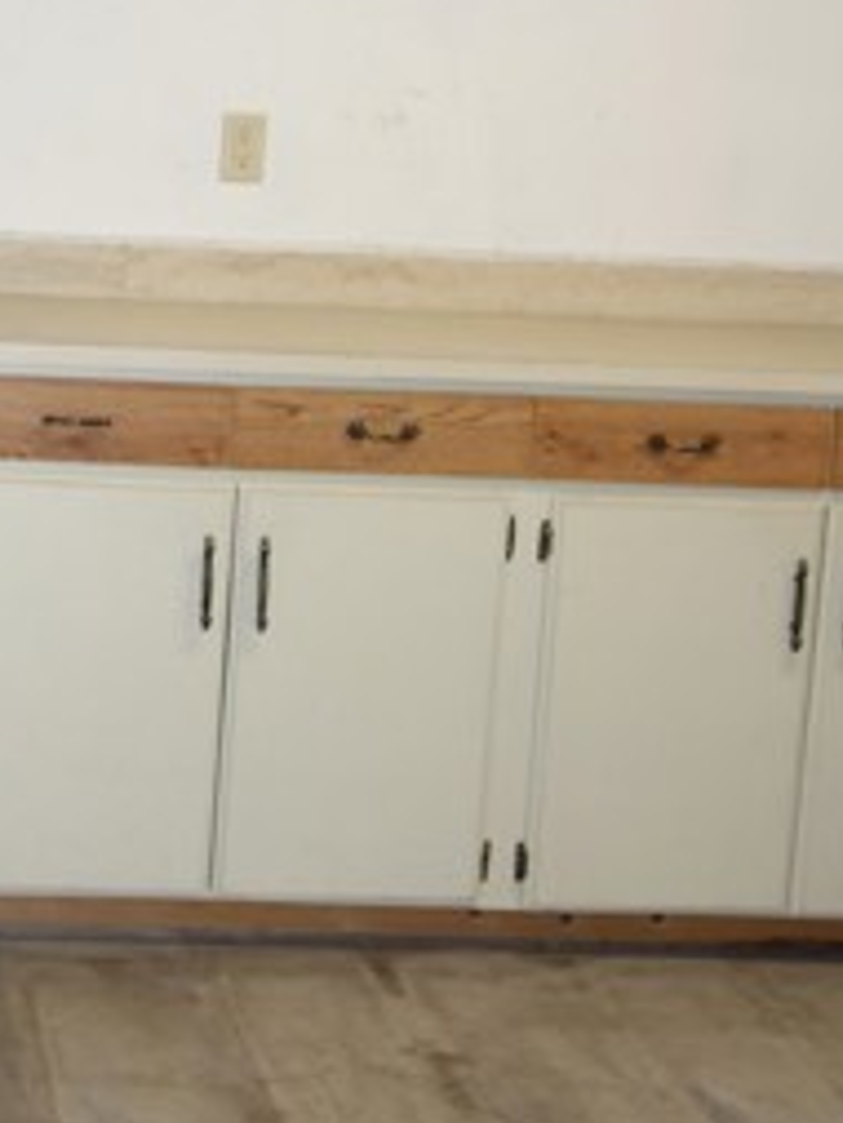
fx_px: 2206
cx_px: -115
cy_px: 322
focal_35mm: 68
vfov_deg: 28.2
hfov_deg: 20.5
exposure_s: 1/40
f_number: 1.8
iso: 125
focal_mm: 10.4
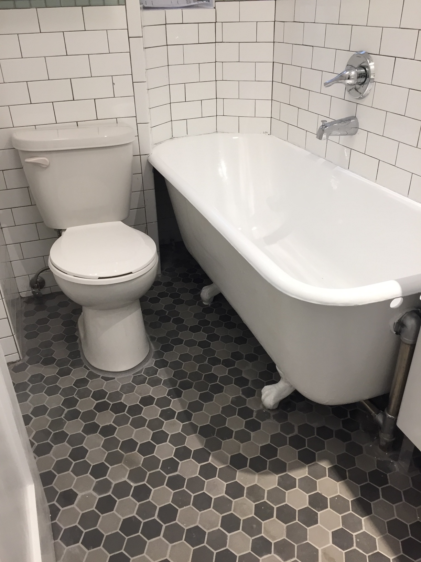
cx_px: 210
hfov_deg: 48.2
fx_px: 470
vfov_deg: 61.7
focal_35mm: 29
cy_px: 281
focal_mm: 4.15
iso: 40
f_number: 2.2
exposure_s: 1/30
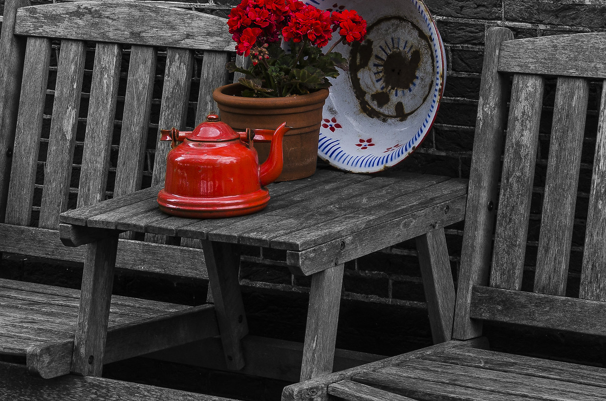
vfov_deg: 8.5
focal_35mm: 160
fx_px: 2687
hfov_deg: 12.9
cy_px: 74
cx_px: 223
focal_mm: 58
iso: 100
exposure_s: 1/80
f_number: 11
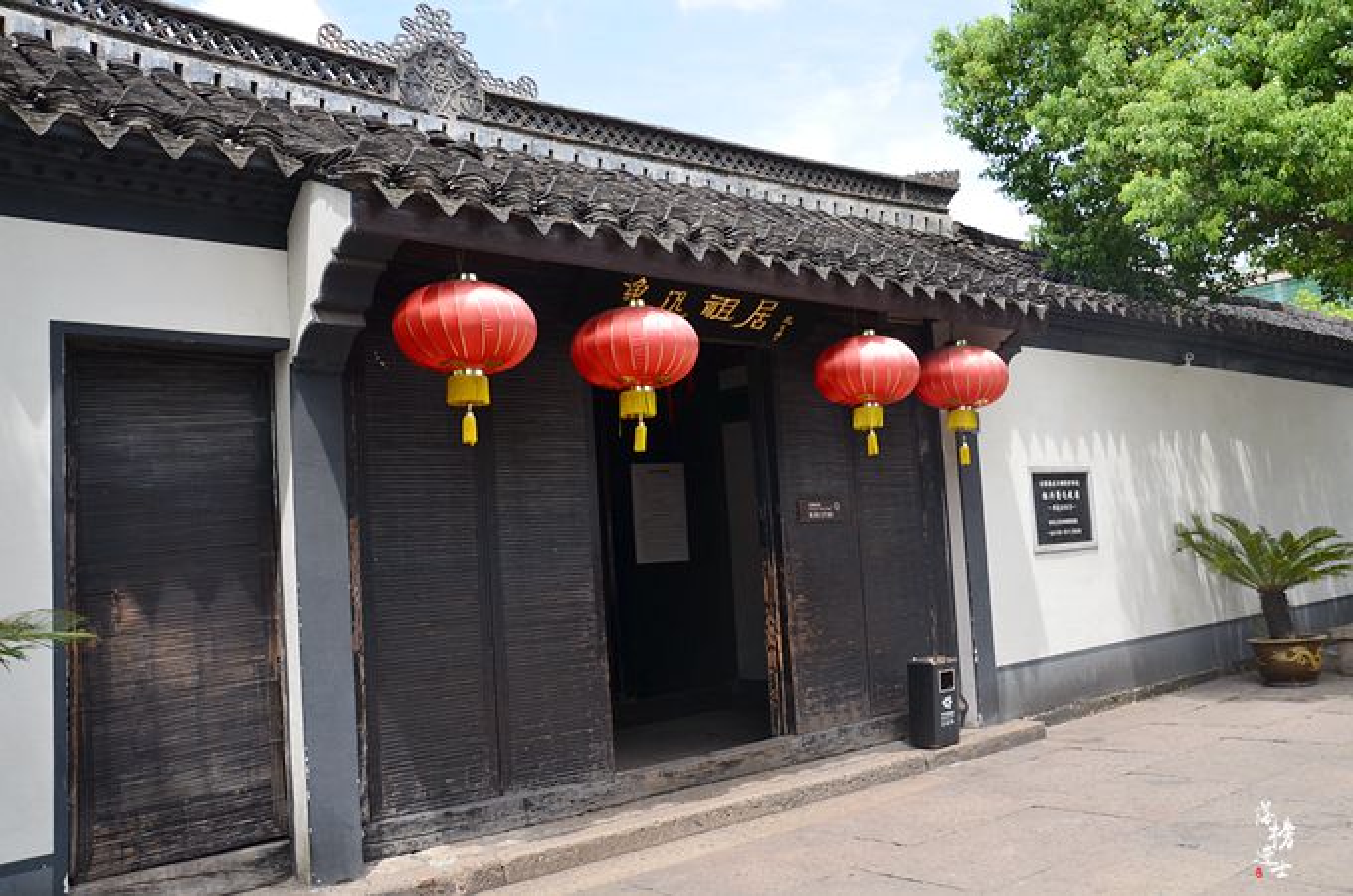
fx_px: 1181
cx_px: 676
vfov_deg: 41.5
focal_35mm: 32
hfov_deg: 59.6
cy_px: 448
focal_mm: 21
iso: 400
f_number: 10
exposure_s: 1/200
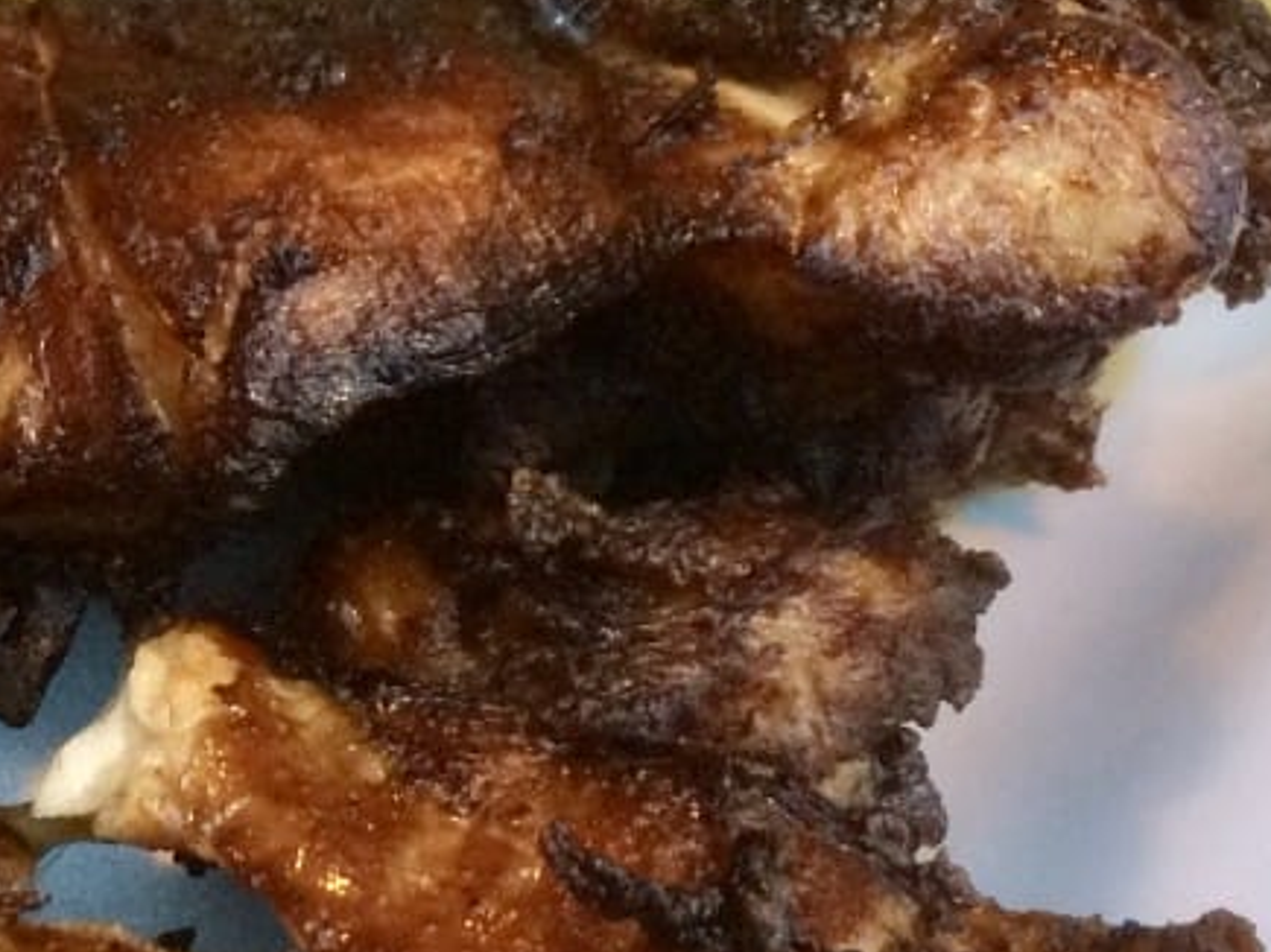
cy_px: 548
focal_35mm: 100
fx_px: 3671
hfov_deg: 18.2
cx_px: -409
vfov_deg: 14.8
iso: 160
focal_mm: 4.15
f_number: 2.2
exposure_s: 1/30
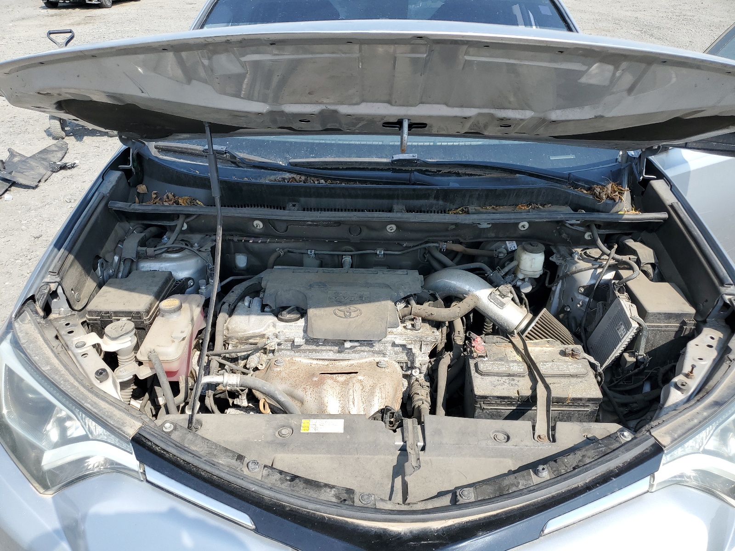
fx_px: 552
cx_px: 368
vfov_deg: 53.1
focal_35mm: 26
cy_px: 276
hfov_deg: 67.3
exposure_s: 1/1429
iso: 50
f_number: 1.5
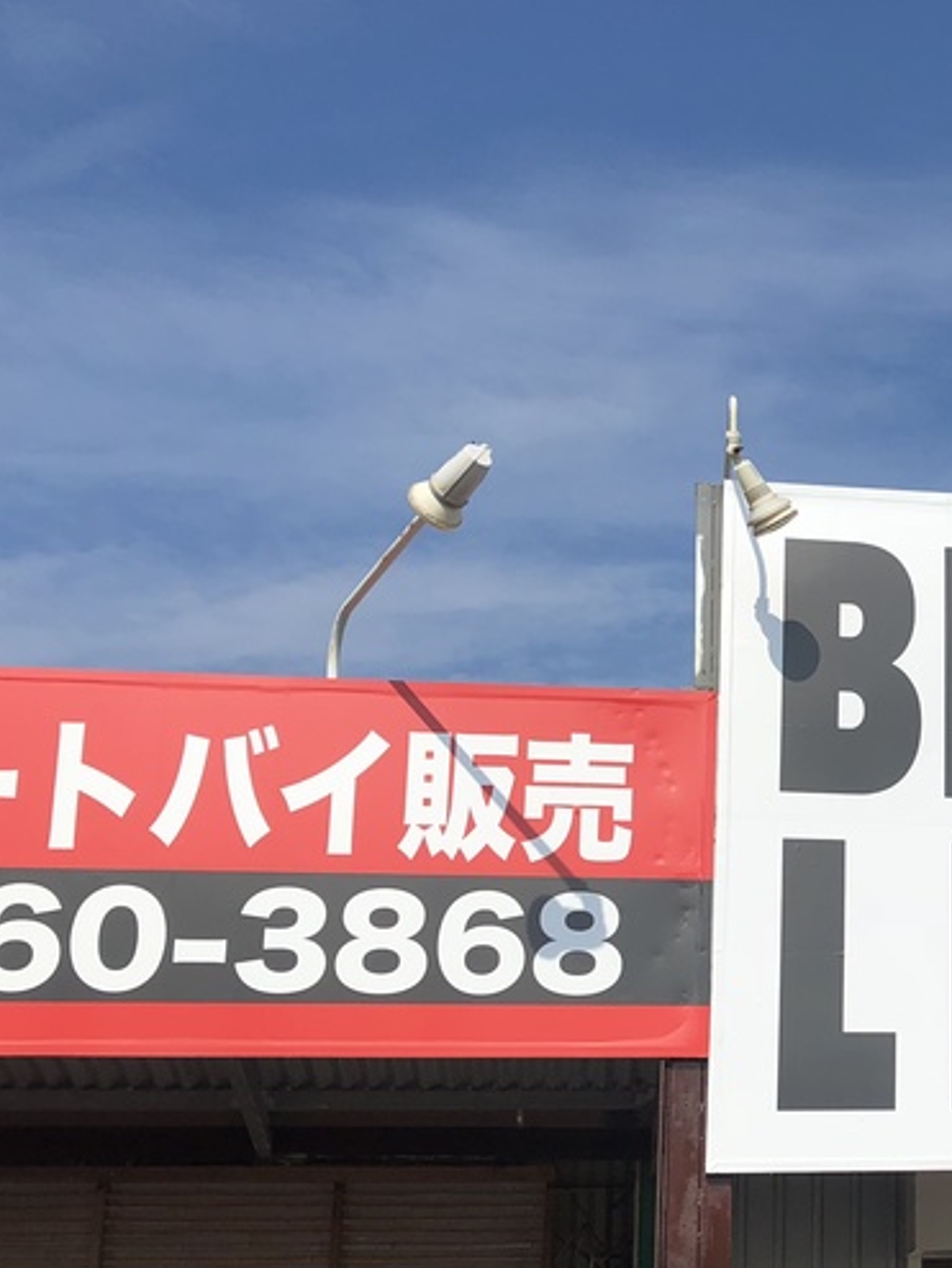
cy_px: 888
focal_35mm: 58
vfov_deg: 32.8
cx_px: 1070
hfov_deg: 23.5
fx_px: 2125
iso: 25
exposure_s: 1/3745
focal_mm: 3.99
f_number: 1.8
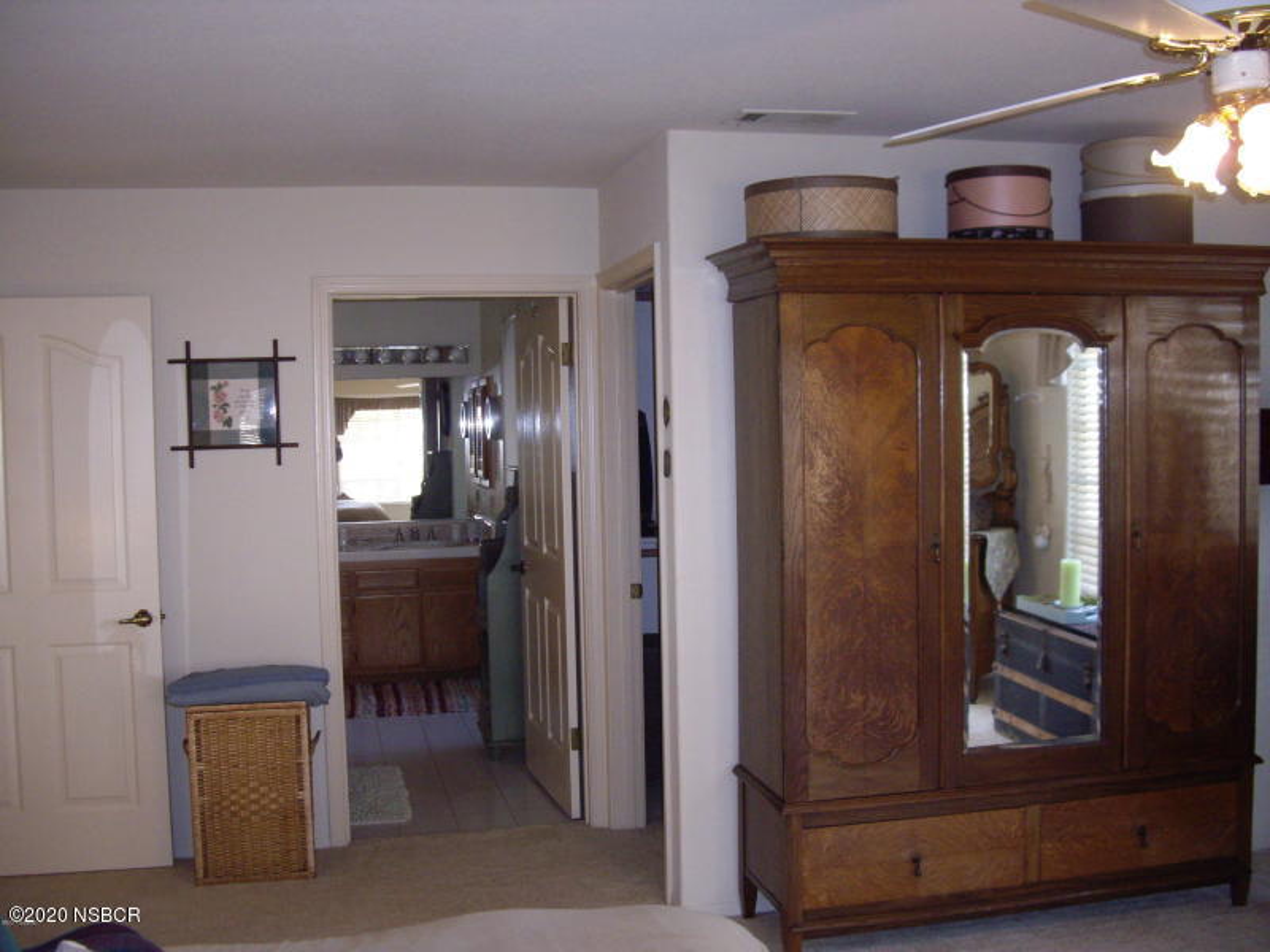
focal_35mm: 38
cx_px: 635
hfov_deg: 49.0
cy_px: 476
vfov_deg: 37.7
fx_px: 1394
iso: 400
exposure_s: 1/40
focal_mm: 7.9
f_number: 2.8
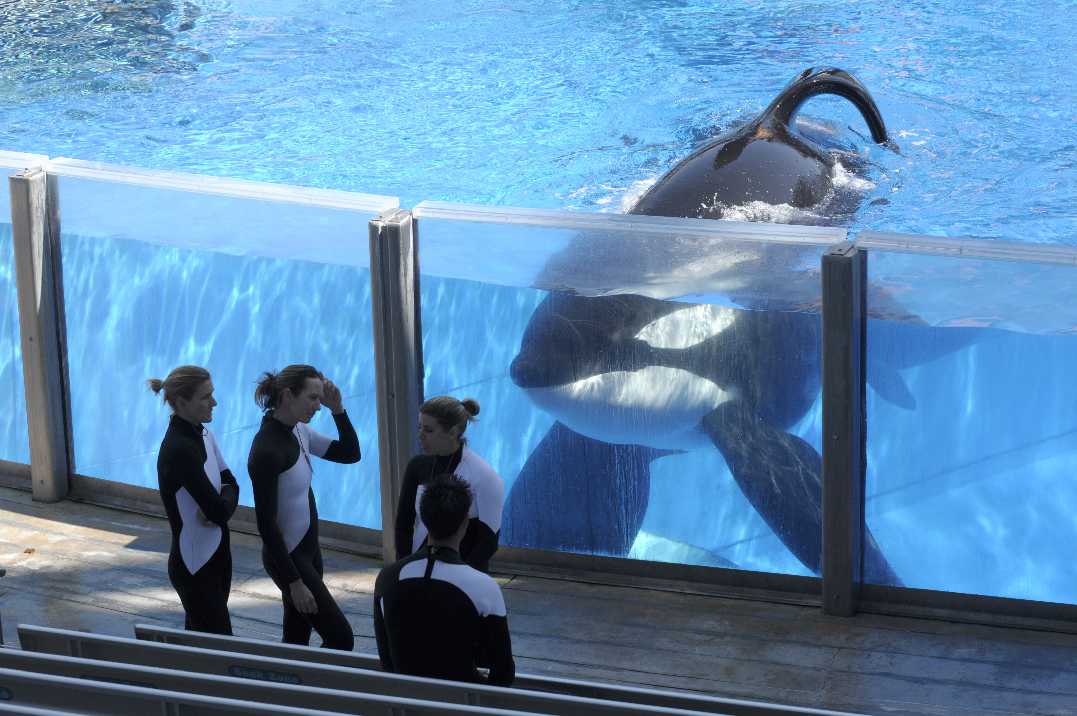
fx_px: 3137
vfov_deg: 13.0
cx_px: 538
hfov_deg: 19.5
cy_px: 358
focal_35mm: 105
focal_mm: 70
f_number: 5.6
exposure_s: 1/800
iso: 250
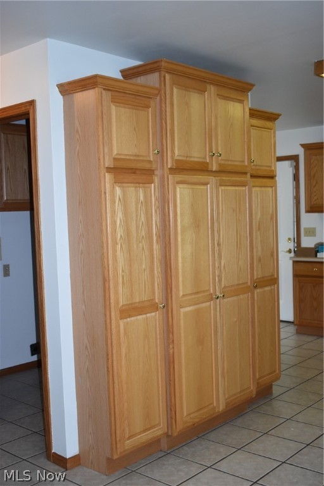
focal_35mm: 40
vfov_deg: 47.9
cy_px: 243
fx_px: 547
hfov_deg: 33.0
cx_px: 162
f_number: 4
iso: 900
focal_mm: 27
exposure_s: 1/60
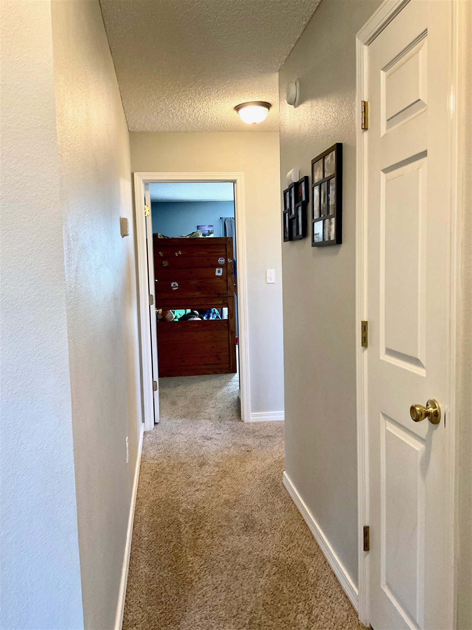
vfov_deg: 61.7
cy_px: 315
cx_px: 236
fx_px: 527
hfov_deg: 48.2
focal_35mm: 29
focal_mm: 3
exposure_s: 1/60
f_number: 1.8
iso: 160
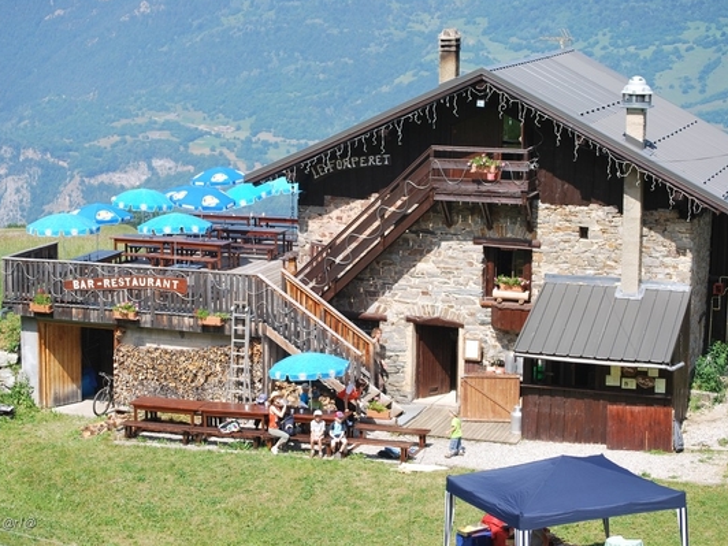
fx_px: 1883
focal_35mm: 90
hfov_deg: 21.9
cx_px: 365
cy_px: 273
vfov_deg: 16.5
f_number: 7.1
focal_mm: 55
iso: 100
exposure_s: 1/200
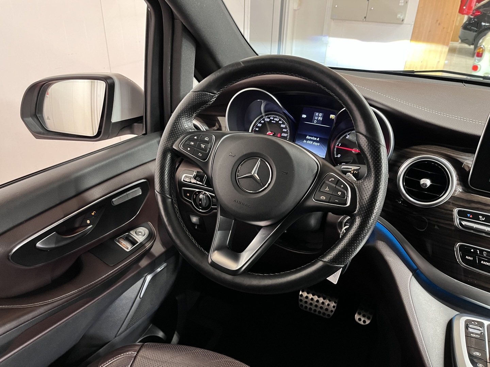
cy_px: 184
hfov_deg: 67.3
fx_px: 368
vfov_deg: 53.1
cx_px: 245
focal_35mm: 26
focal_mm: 5.1
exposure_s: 1/31
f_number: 1.6
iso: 500
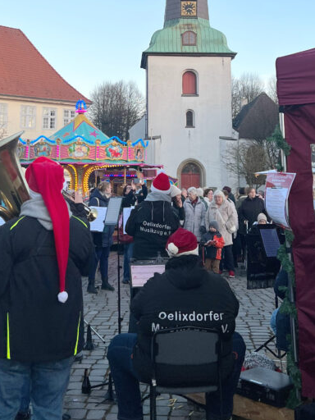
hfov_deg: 28.0
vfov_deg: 35.2
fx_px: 631
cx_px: 128
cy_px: 64
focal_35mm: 52
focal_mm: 5.7
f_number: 1.5
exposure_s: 1/533
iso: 50
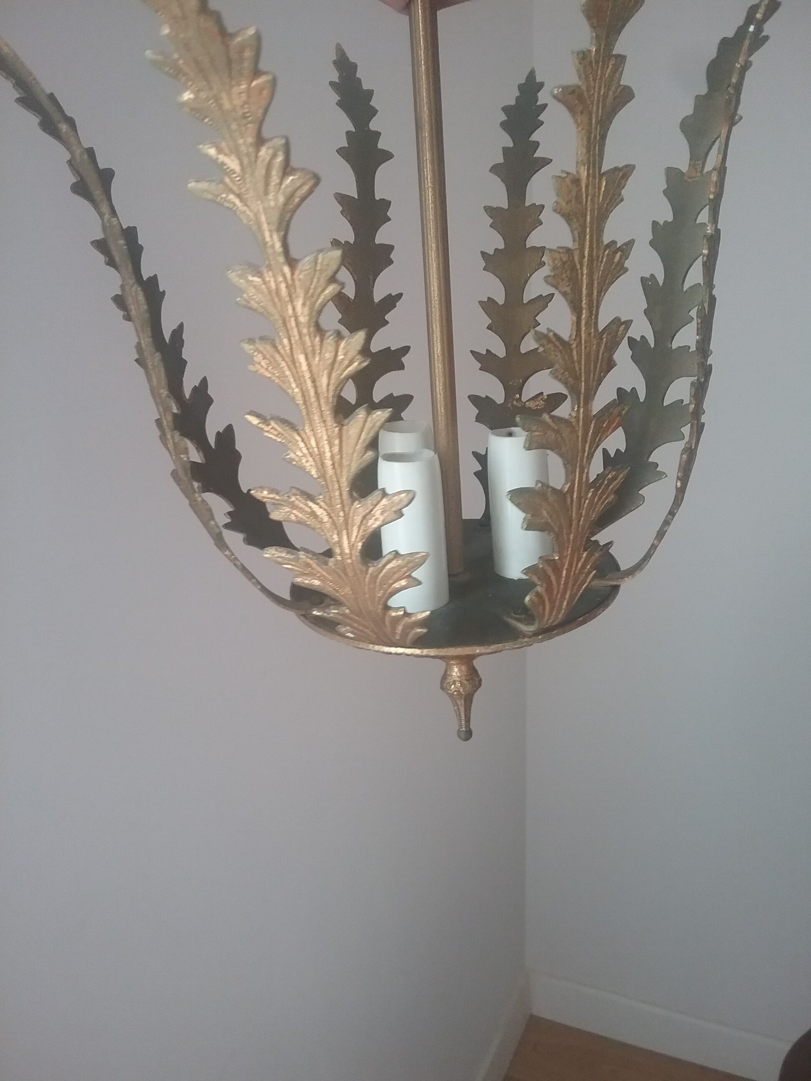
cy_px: 540
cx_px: 406
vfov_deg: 58.4
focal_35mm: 31
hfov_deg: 45.4
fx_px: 968
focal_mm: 3.3
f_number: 2.2
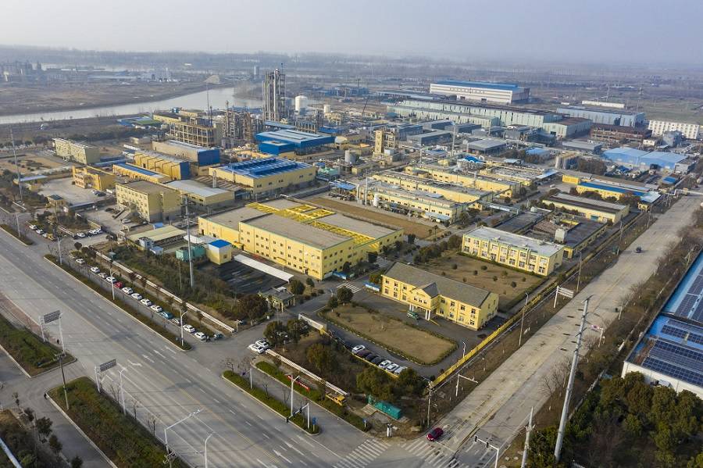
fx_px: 546
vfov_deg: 46.4
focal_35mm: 28
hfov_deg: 65.5
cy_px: 234
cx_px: 352
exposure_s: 1/120
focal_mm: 10.26
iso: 100
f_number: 9
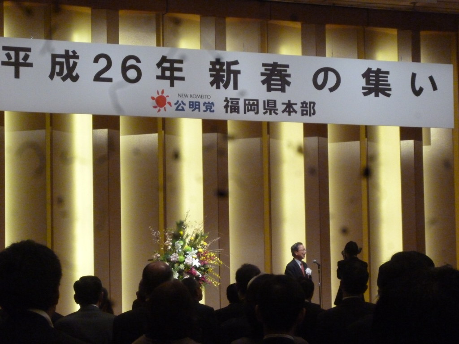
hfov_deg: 17.6
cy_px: 172
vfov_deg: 13.2
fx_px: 1485
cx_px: 230
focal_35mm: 112
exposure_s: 1/40
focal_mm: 20
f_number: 6.5
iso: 800
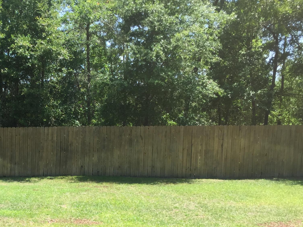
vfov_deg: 24.8
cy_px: 179
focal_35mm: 58
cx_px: 28
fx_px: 508
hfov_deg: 31.6
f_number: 2.2
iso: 32
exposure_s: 1/694
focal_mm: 4.15
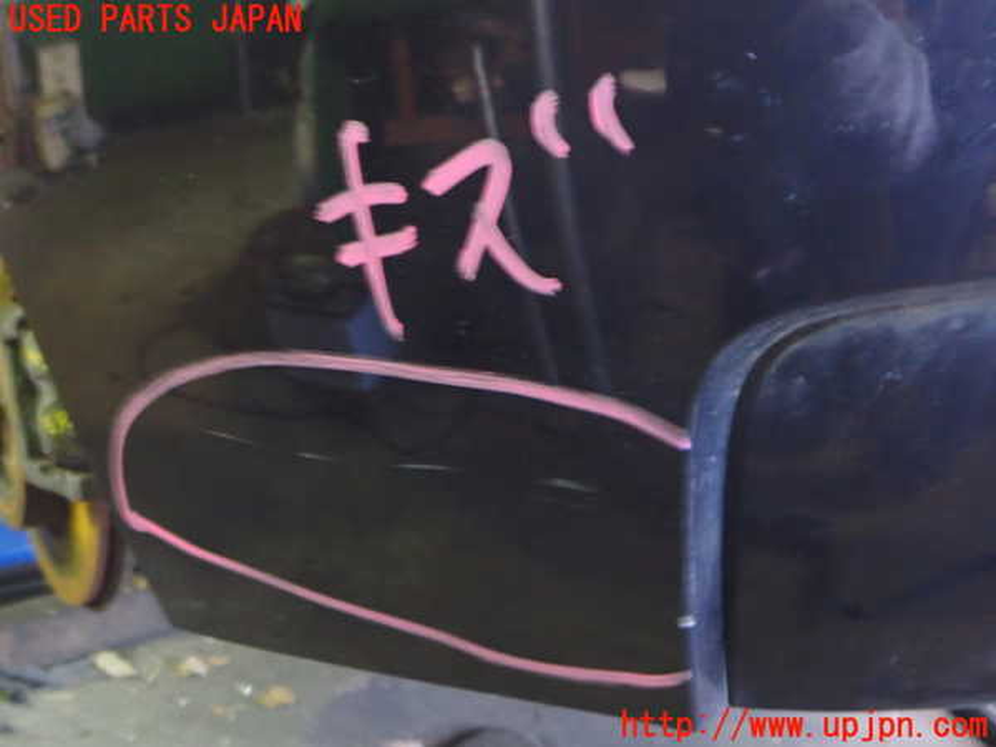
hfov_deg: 60.0
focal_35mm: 30
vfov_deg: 46.8
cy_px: 374
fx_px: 863
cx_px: 498
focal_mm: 5.4
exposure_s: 1/13
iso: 800
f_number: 2.3
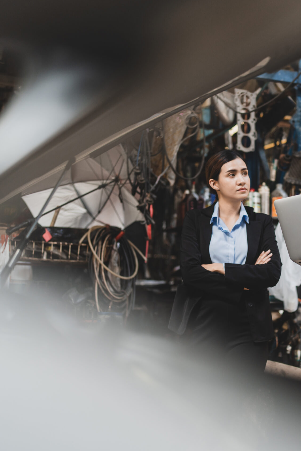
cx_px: 235
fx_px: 665
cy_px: 227
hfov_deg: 25.1
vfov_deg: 37.5
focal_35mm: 53
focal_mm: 35
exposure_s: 1/250
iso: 250
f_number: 1.4
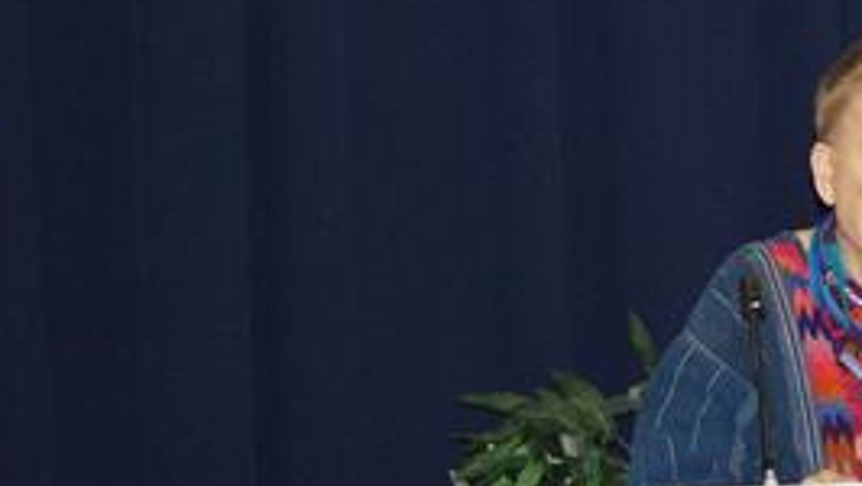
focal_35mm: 264
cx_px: 875
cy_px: 53
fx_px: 6038
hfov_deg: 8.1
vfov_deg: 4.6
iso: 2000
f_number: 4.5
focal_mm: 75
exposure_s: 1/60
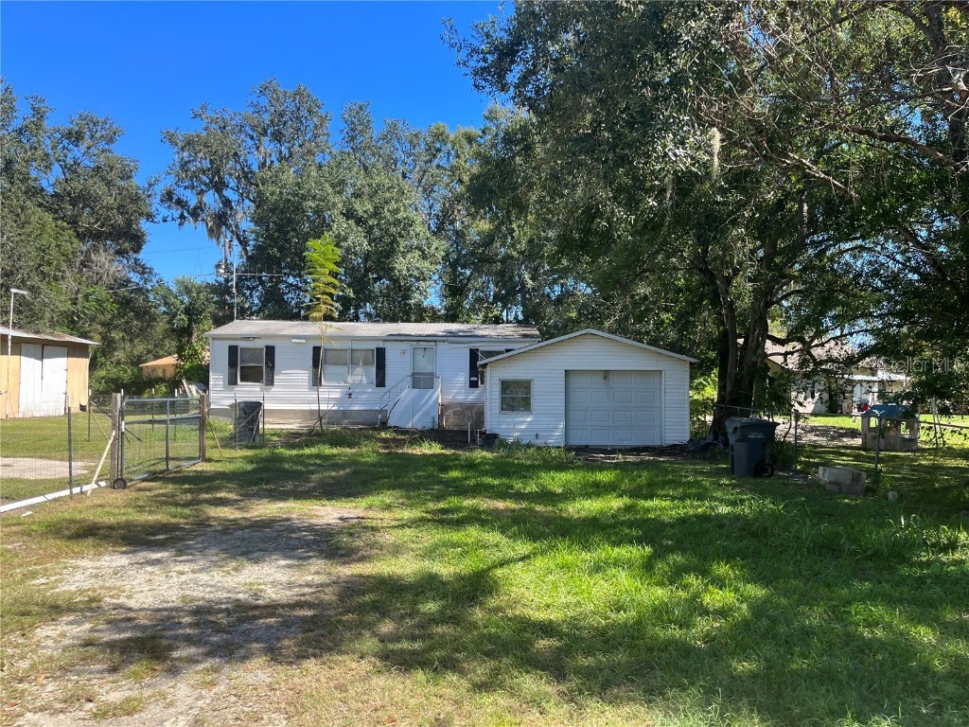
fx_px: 728
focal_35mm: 26
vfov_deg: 53.1
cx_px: 484
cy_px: 364
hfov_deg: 67.3
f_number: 1.6
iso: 50
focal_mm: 5.1
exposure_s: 1/1106
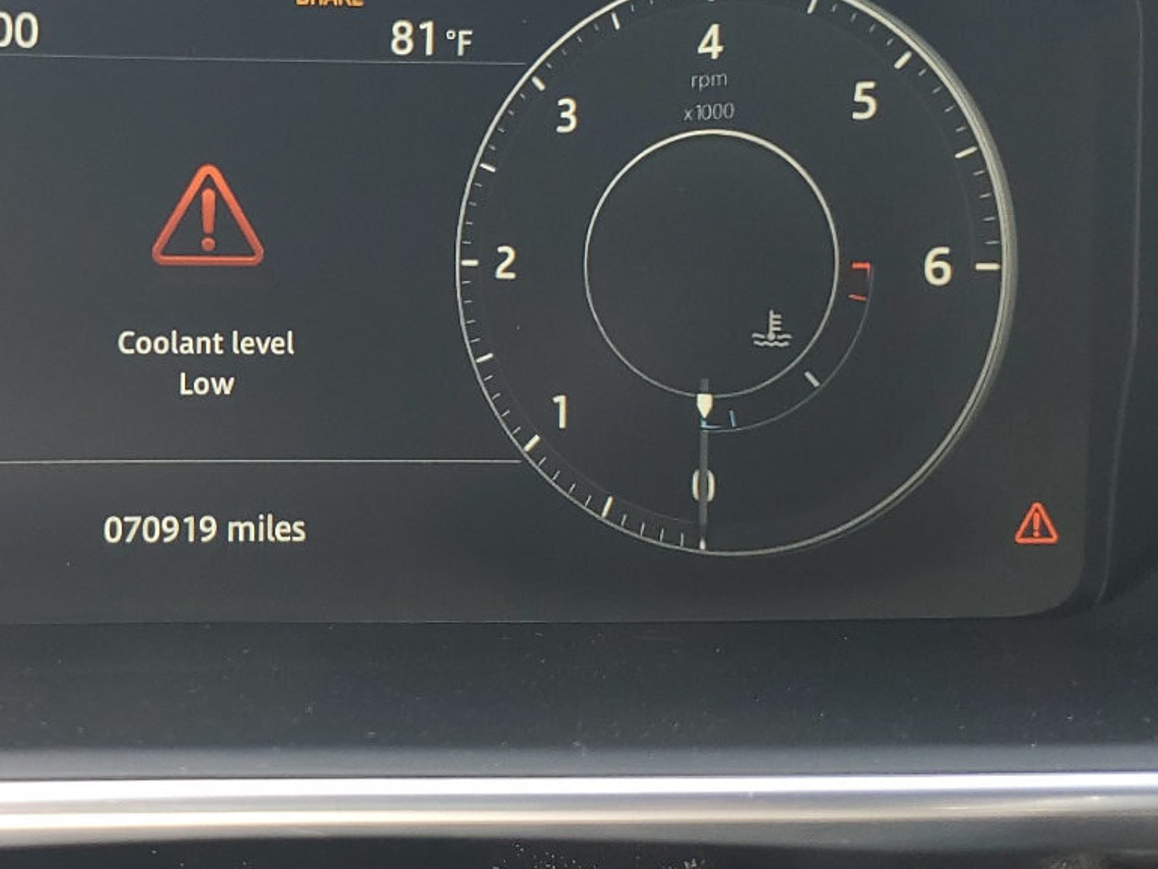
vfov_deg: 26.8
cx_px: 173
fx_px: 1807
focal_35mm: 54
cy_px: 257
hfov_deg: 34.1
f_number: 1.5
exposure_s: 1/100
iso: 52
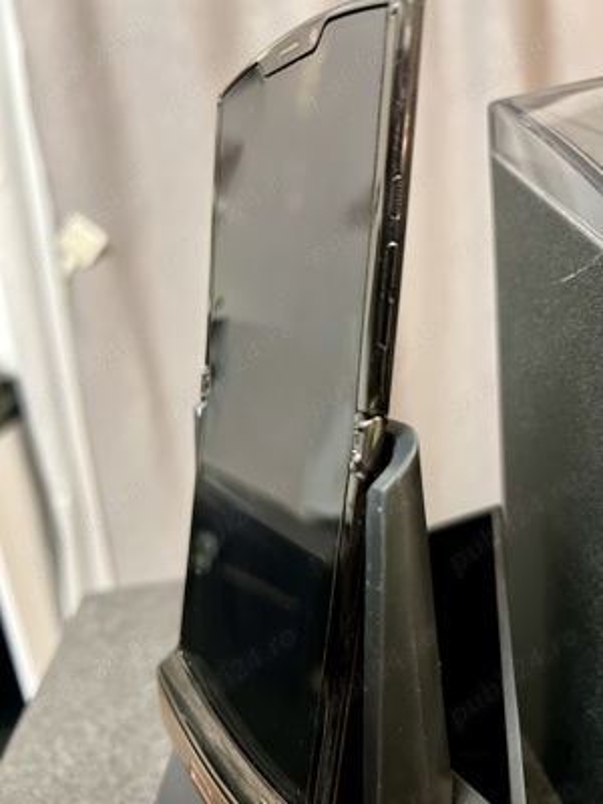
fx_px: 604
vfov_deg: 67.3
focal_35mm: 26
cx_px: 302
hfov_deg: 53.1
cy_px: 402
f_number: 1.5
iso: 400
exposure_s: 1/50
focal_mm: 5.7
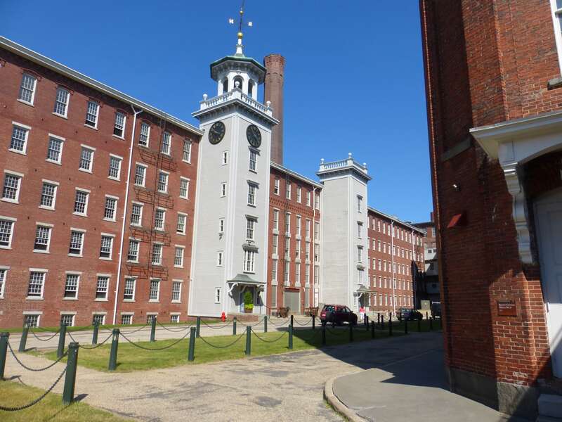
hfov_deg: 69.4
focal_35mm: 25
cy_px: 211
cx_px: 281
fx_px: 406
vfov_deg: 54.9
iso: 100
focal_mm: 4.3
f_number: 4
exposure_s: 1/1000
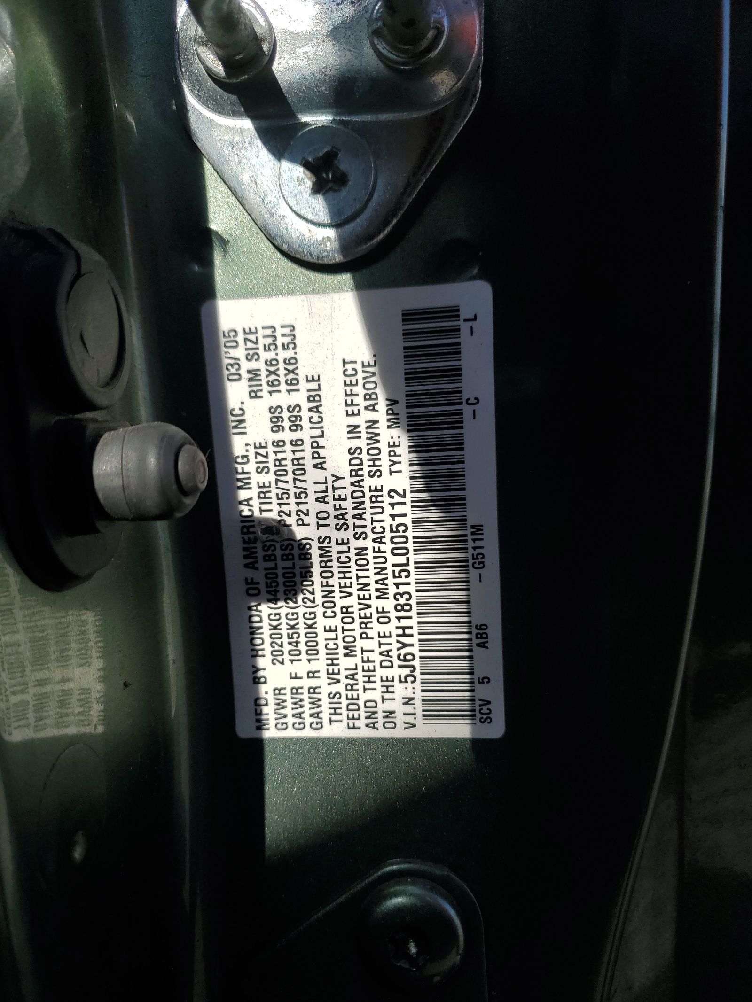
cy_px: 501
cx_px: 376
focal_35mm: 26
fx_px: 753
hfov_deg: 53.1
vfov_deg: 67.3
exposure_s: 1/3333
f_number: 1.5
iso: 50
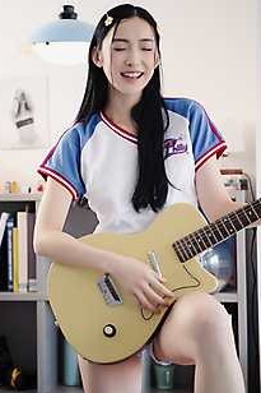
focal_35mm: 91
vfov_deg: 22.4
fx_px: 991
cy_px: 191
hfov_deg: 15.0
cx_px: 110
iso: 400
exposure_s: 1/125
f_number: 2.8
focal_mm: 70
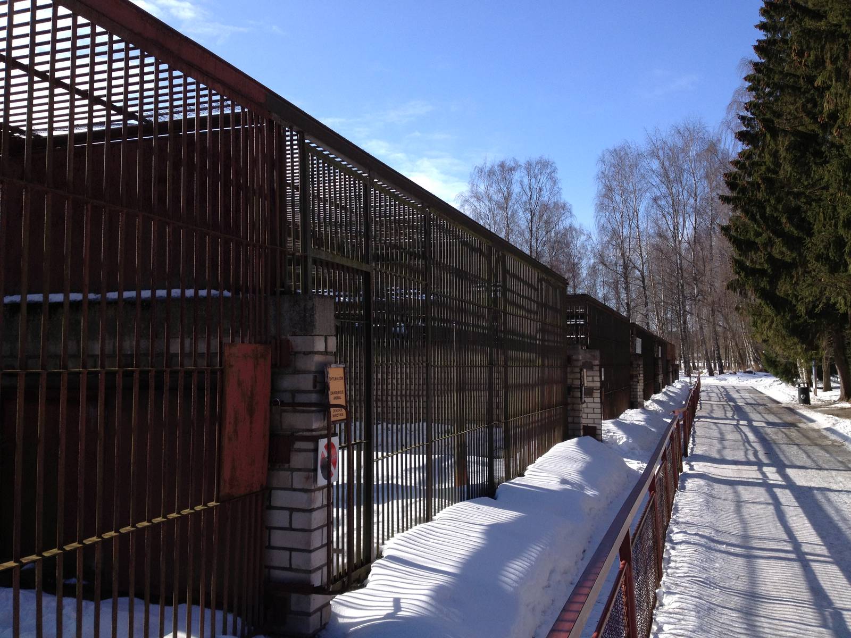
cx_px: 426
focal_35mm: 35
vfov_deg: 40.7
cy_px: 319
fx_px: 860
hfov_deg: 52.6
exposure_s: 1/1453
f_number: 2.4
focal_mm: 4.28
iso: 50
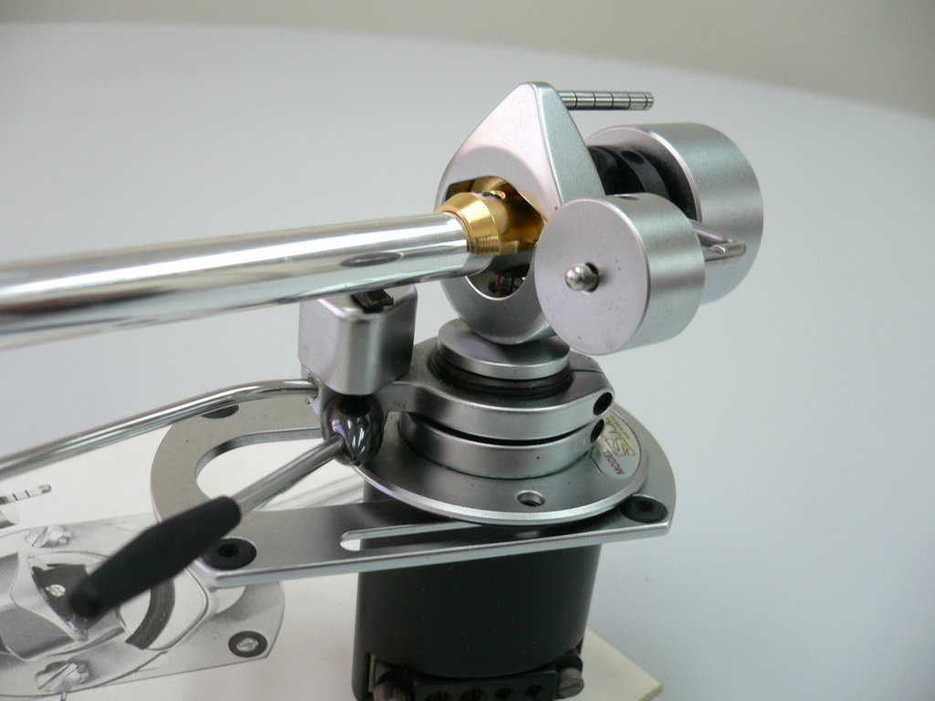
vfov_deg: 40.7
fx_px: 945
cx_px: 468
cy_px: 350
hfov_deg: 52.6
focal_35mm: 35
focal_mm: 5.8
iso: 100
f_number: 2.8
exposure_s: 1/20
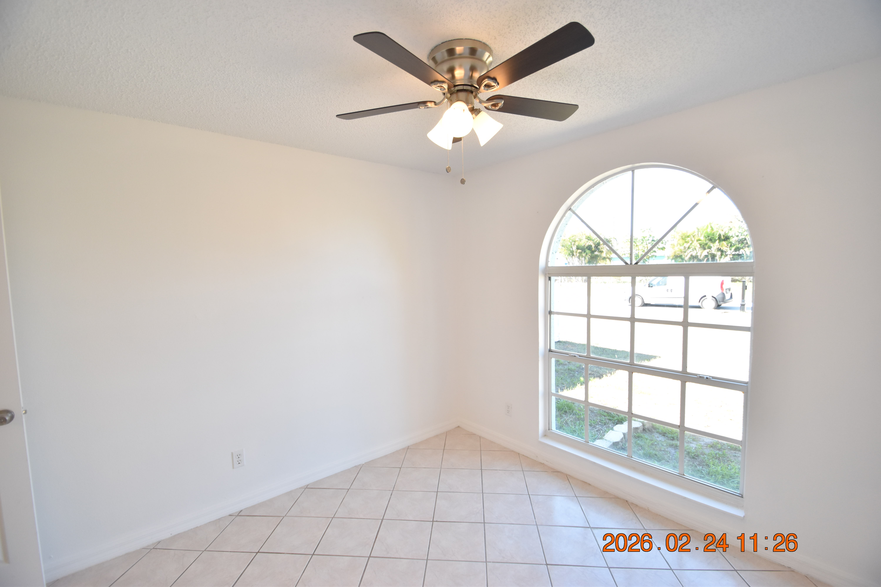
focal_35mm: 15
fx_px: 367
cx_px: 440
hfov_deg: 100.4
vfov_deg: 77.3
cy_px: 294
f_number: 3.5
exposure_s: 1/350
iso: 800
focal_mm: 10
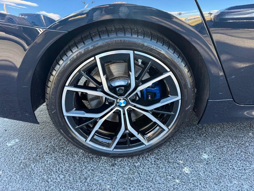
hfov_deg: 71.6
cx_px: 127
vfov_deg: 56.8
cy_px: 96
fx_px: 176
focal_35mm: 24
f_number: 1.78
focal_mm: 6.76
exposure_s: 1/146
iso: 80
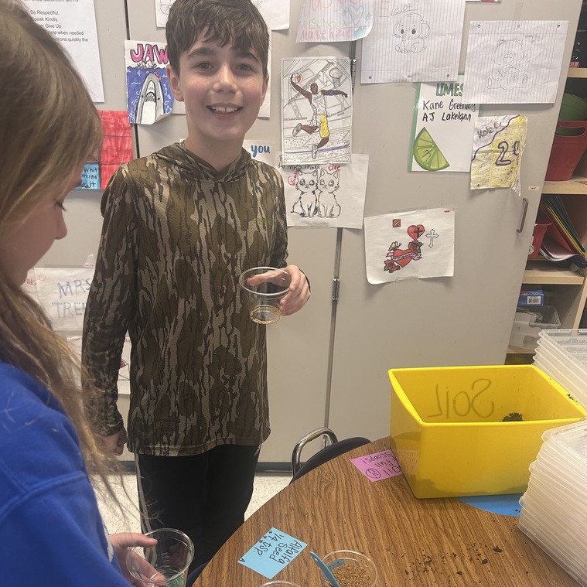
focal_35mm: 31
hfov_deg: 52.5
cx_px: 292
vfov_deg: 51.8
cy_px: 378
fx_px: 595
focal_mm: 5.7
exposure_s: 1/60
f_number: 1.5
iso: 100
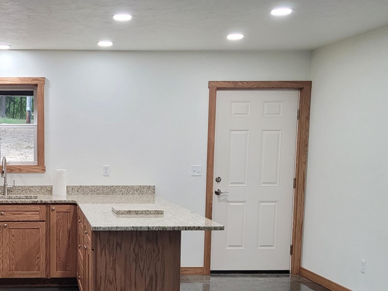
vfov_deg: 27.2
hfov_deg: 34.8
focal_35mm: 53
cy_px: 218
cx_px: 66
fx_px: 594
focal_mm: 5.4
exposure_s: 1/120
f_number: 1.8
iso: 250
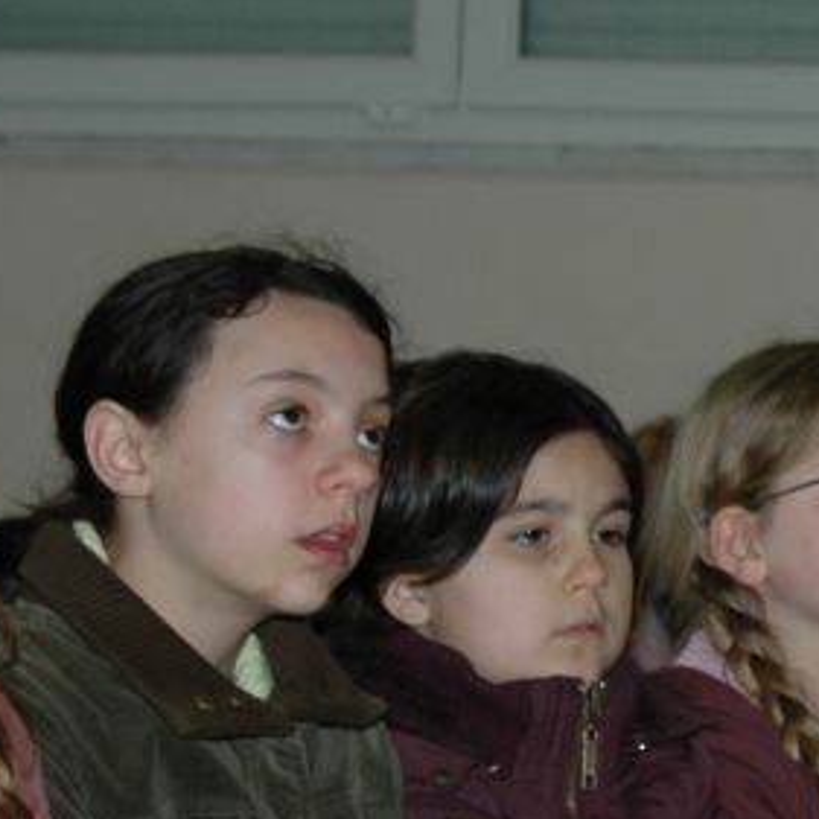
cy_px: 286
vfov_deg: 7.5
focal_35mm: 232
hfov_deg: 7.2
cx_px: 1682
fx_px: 6210
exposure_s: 1/60
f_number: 4.2
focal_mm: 34
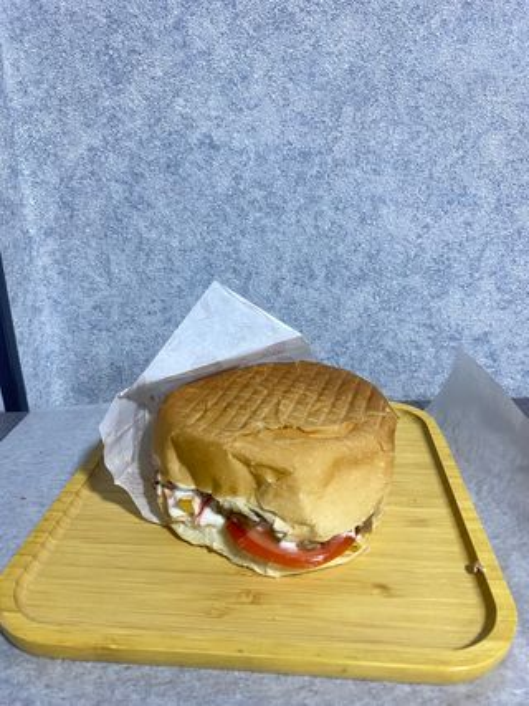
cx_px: 264
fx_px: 530
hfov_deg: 53.0
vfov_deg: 67.3
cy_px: 353
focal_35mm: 26
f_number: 1.8
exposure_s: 1/50
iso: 250
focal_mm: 4.25
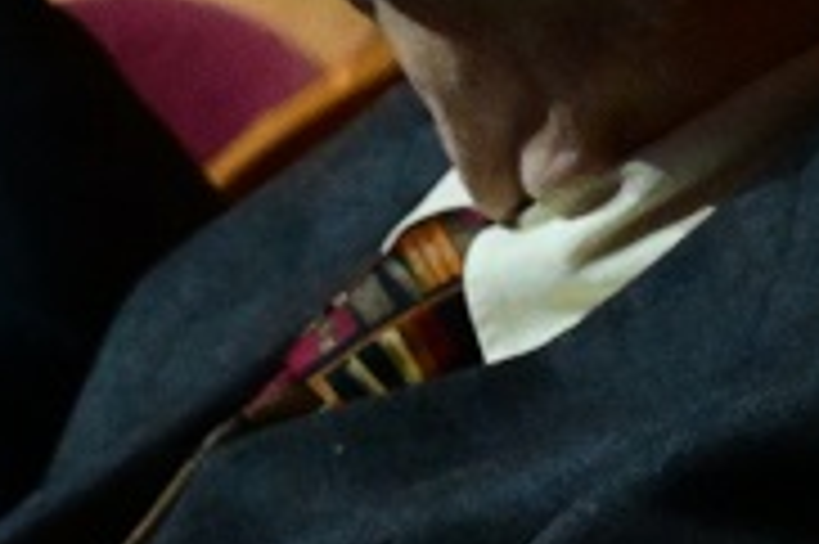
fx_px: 29934
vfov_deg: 1.0
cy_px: -481
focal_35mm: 1317
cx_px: 626
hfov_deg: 1.6
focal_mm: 200
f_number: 8
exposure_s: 1/320
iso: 10000
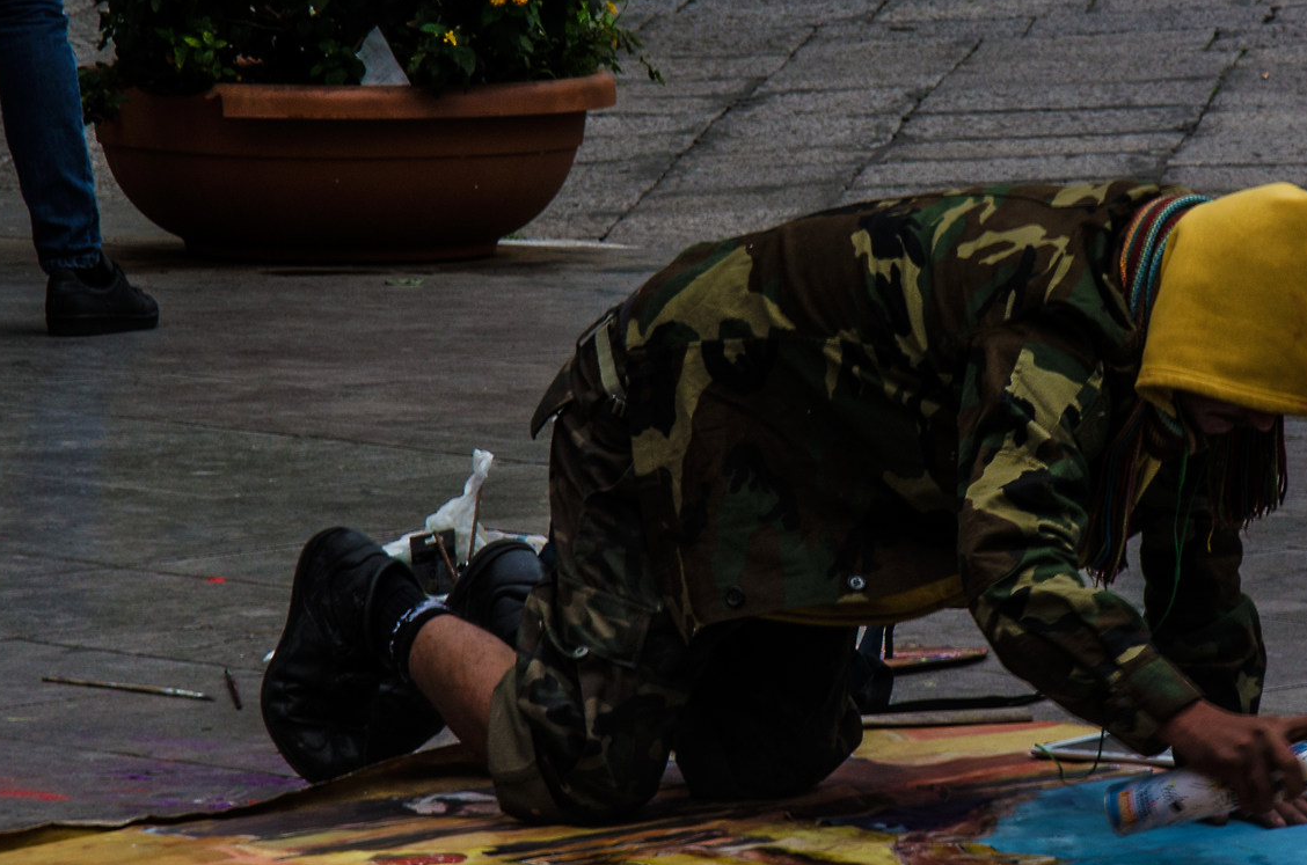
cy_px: 360
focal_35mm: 335
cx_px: 991
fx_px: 12139
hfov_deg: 6.2
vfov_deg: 4.1
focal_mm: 105
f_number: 13
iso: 100
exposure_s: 1/80
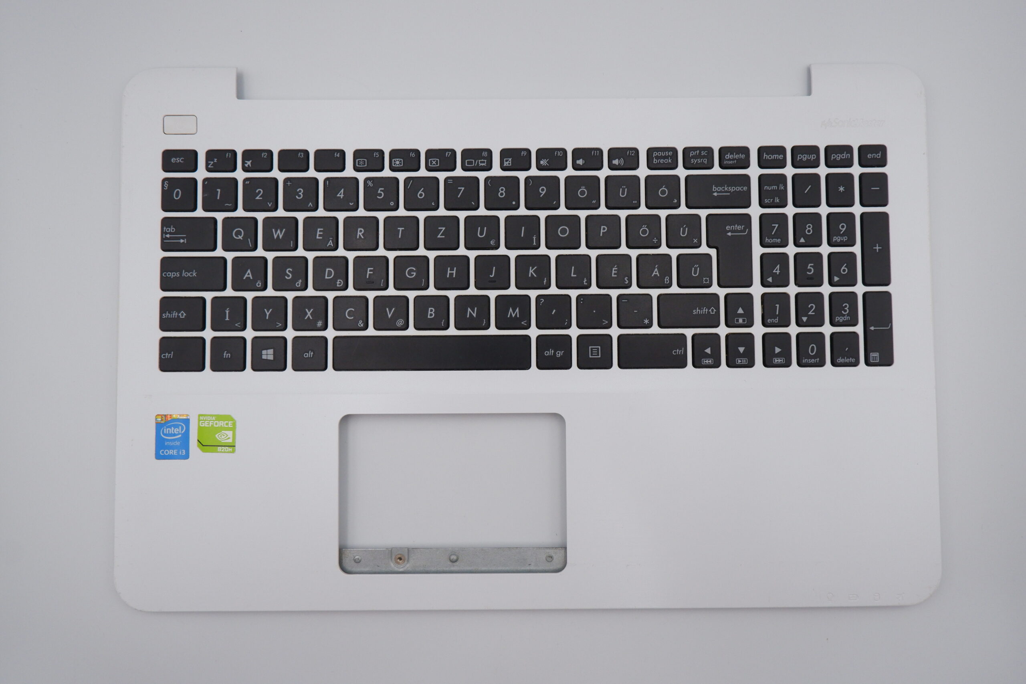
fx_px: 655
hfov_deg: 76.1
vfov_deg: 55.1
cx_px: 513
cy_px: 342
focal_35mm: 23
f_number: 8
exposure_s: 1/450
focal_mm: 15
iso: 1250
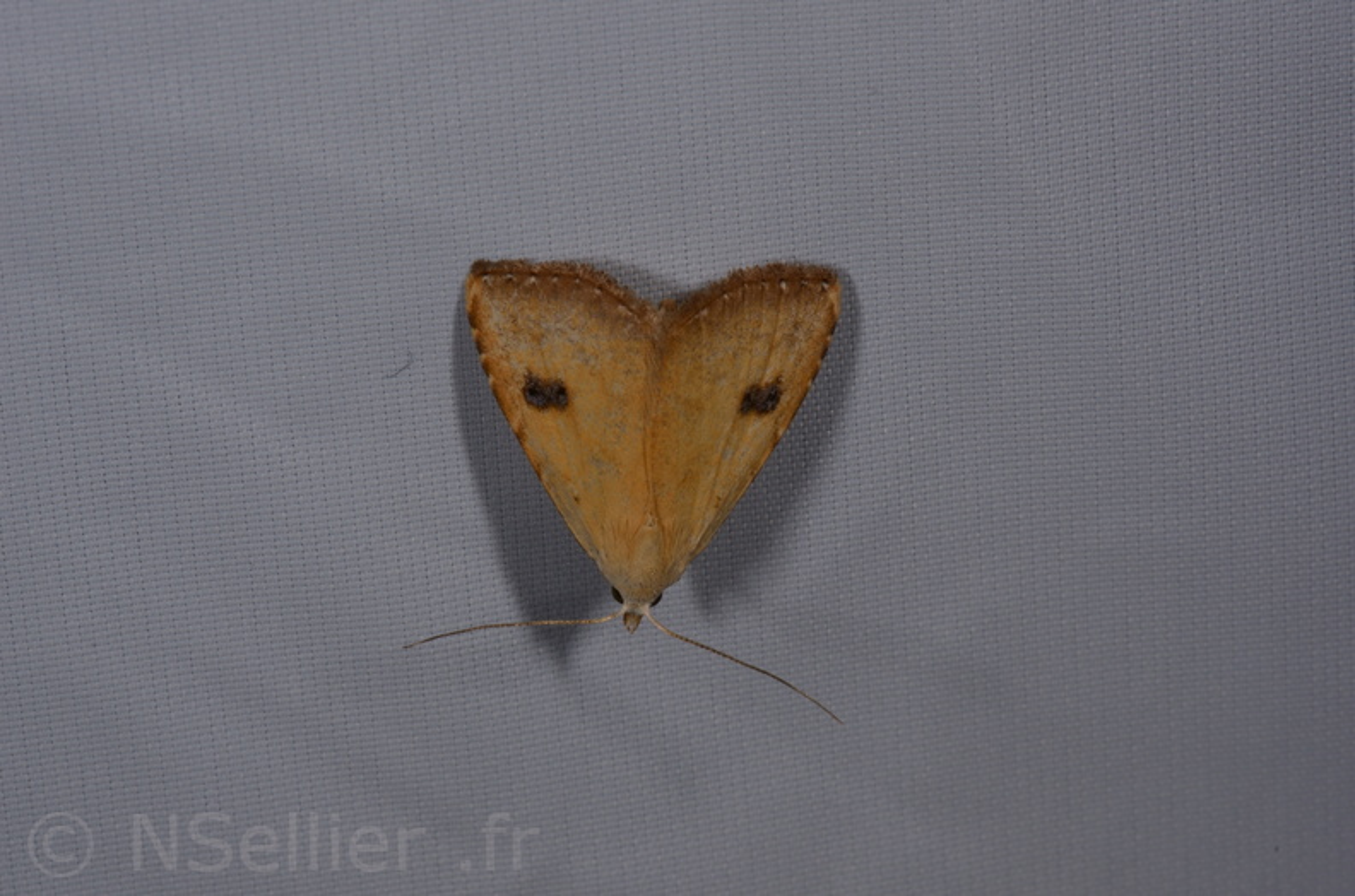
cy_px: 448
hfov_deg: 16.1
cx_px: 678
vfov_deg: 10.7
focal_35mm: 128
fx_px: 4787
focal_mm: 85
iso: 100
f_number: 32
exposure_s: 1/60
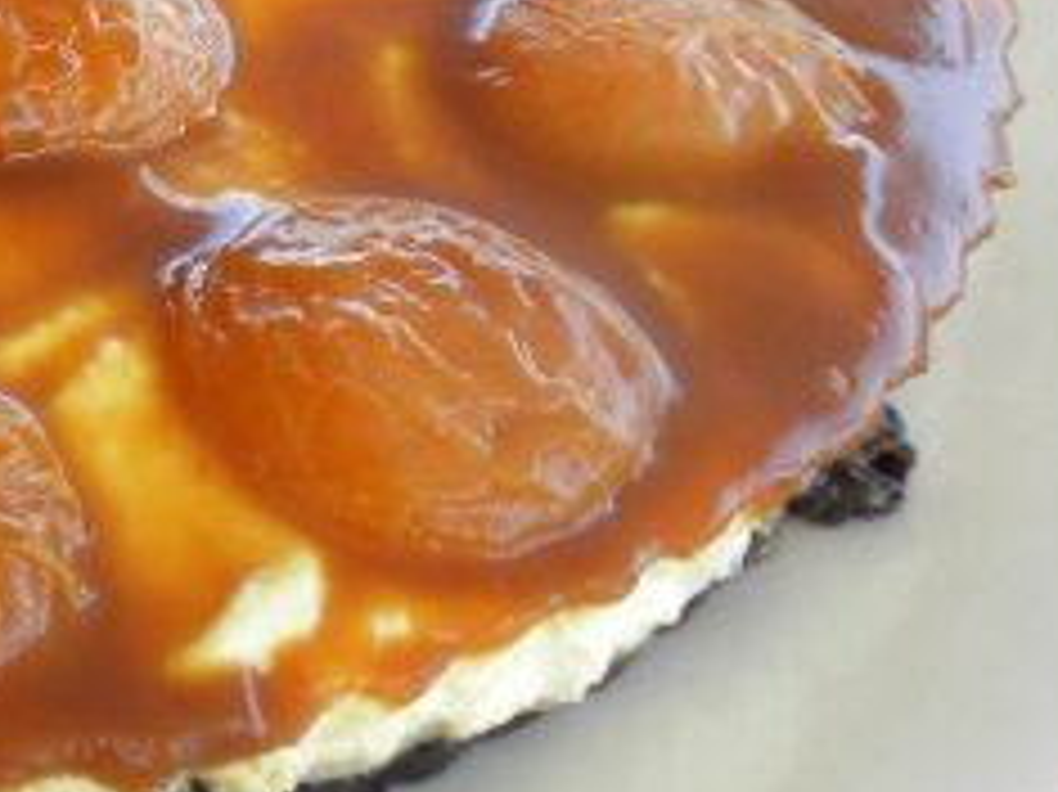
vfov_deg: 8.7
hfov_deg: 11.2
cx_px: -459
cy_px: -54
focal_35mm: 170
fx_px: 5193
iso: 64
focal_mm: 9.2
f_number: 3.5
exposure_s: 1/70.4
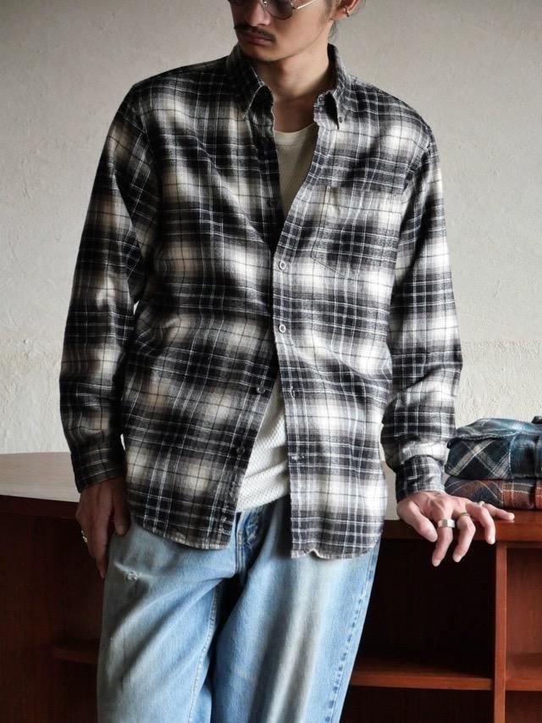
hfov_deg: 13.7
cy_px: 362
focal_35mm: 108
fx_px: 2254
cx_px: 271
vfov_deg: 18.2
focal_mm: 54
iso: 1250
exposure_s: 1/125
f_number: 4
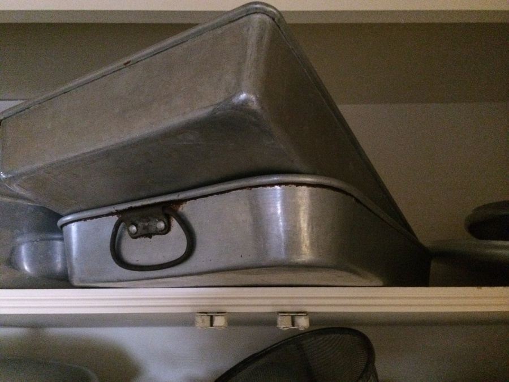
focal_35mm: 30
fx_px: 441
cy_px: 191
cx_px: 254
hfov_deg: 60.0
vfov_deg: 46.8
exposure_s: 1/15
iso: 1000
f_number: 2.2
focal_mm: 4.12
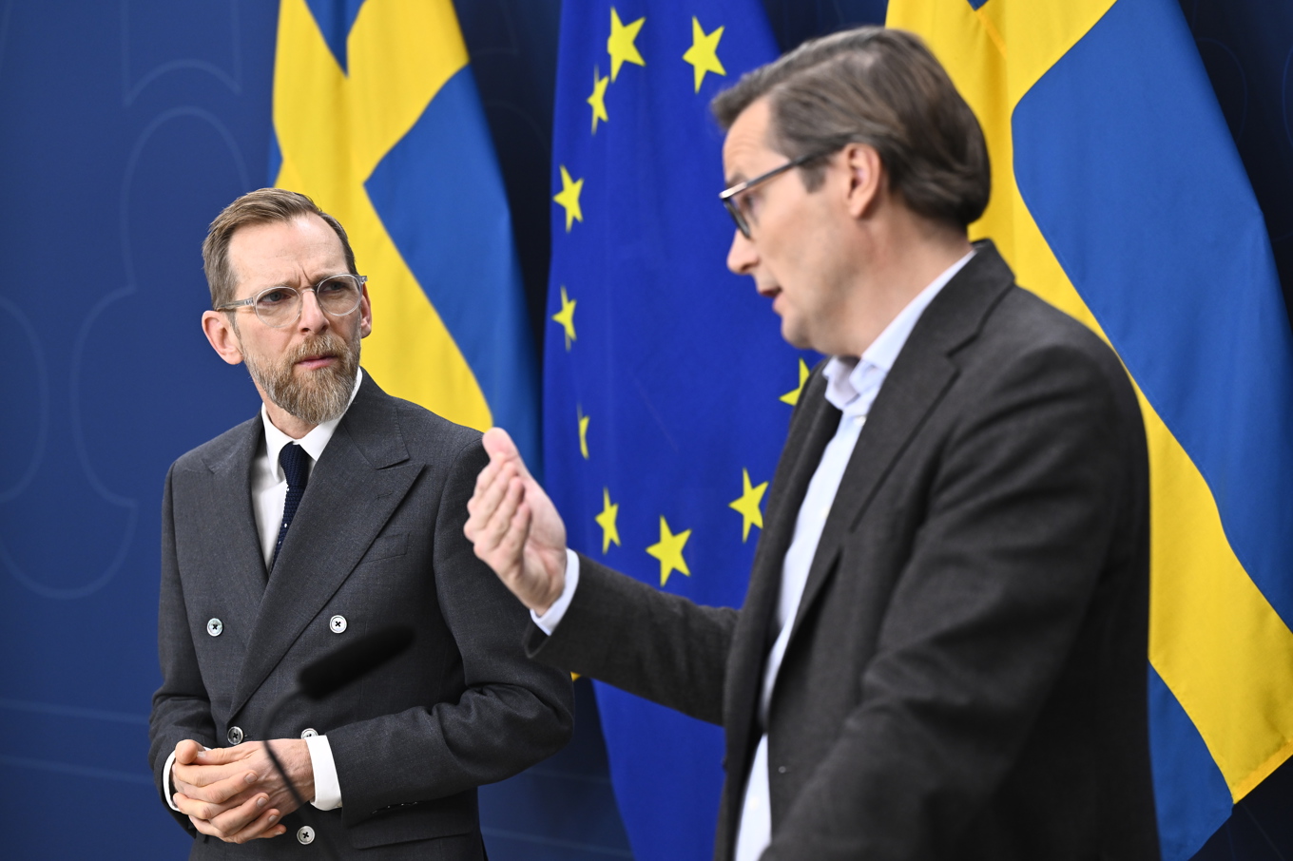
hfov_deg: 18.6
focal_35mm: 110
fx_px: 3950
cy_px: 430
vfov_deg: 12.4
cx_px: 646
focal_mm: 110
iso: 1000
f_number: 4
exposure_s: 1/200
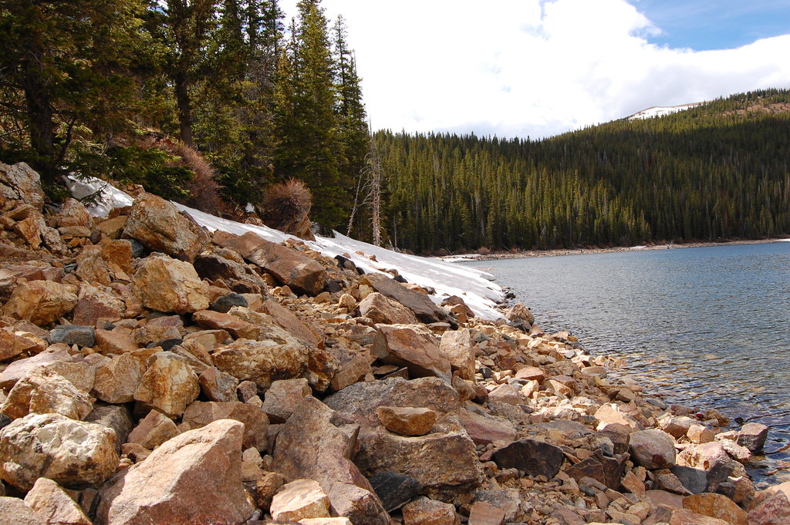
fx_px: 592
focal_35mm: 27
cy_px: 262
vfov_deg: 47.9
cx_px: 395
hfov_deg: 67.4
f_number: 10
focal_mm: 18
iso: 400
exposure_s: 1/400
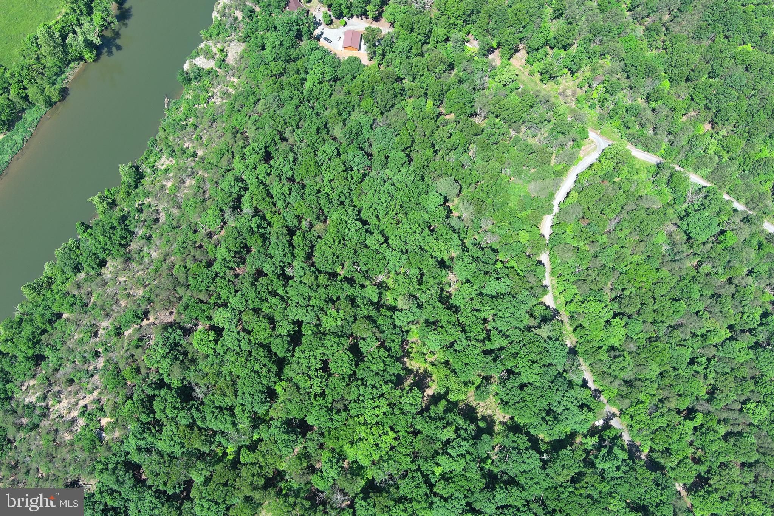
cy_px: 258
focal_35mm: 29
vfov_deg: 45.0
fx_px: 623
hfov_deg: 63.7
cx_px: 387
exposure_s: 1/495
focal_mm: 10.57
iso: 100
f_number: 2.8
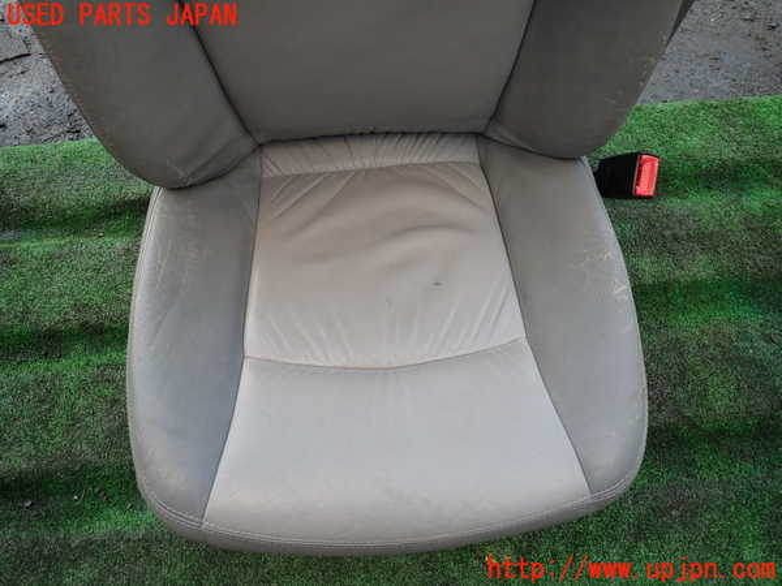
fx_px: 565
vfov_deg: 54.9
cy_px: 293
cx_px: 391
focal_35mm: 25
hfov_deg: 69.4
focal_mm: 4.5
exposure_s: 1/60
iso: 100
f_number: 2
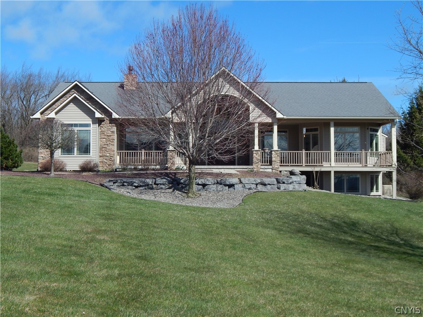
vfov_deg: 29.7
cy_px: 158
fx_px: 599
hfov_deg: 38.9
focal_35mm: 49
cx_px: 212
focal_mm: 8.6
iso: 125
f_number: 3.7
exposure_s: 1/1250
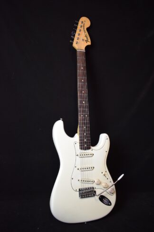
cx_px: 77
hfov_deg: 43.6
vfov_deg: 61.9
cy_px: 116
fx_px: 192
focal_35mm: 30
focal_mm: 20
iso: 1250
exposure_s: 1/60
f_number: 3.5
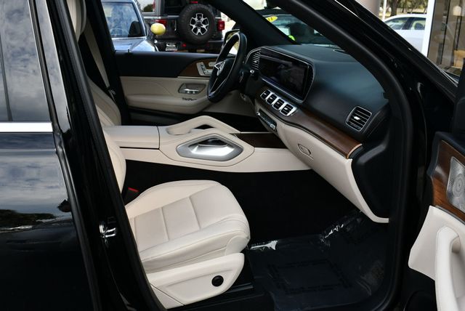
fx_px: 465
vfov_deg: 36.9
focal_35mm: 36
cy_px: 156
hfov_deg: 53.1
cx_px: 232
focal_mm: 18
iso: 200
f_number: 6.3
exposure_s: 1/250
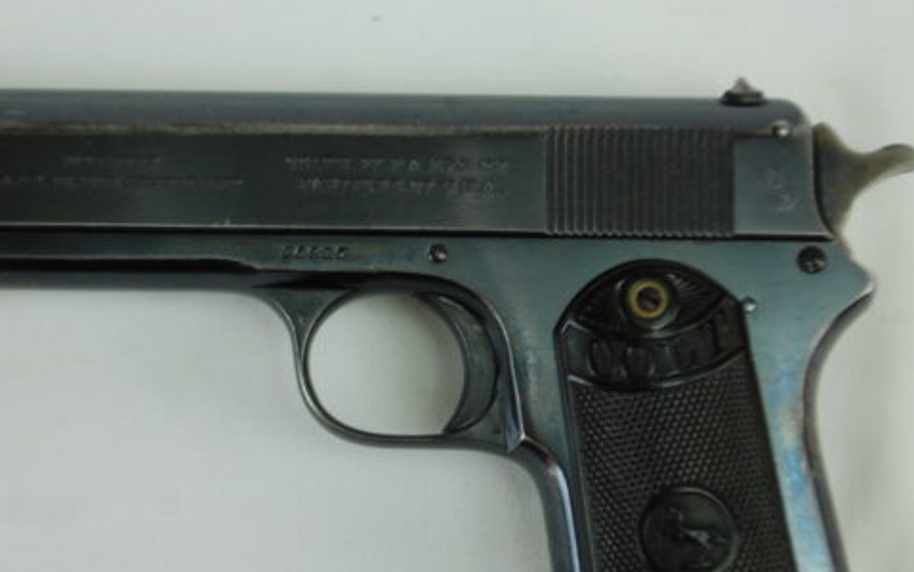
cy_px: 387
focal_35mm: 102
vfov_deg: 12.8
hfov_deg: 20.4
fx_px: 2542
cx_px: 389
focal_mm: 40
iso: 400
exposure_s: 1/40
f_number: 5.3
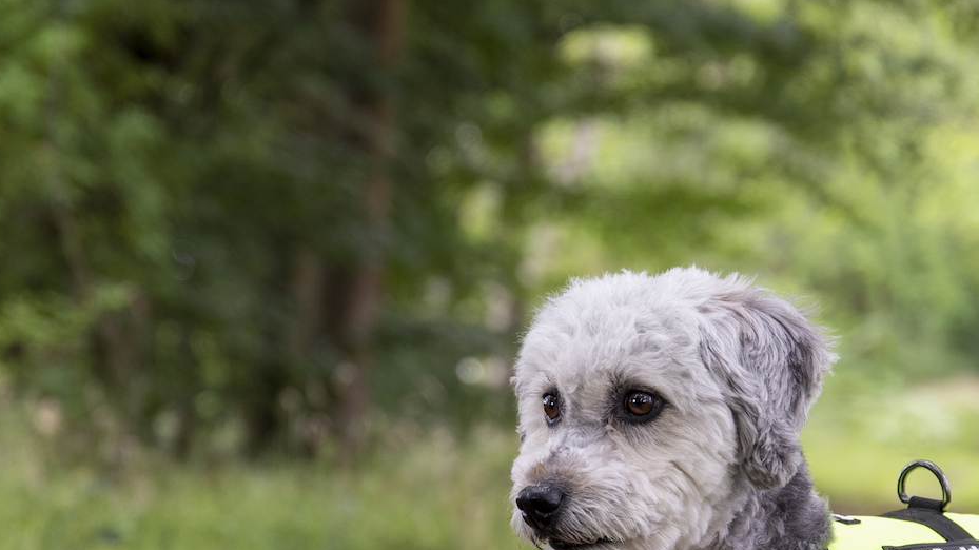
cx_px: 878
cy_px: 684
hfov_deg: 13.5
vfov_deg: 7.6
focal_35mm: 158
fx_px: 4100
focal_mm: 70
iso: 250
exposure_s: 1/60
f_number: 4
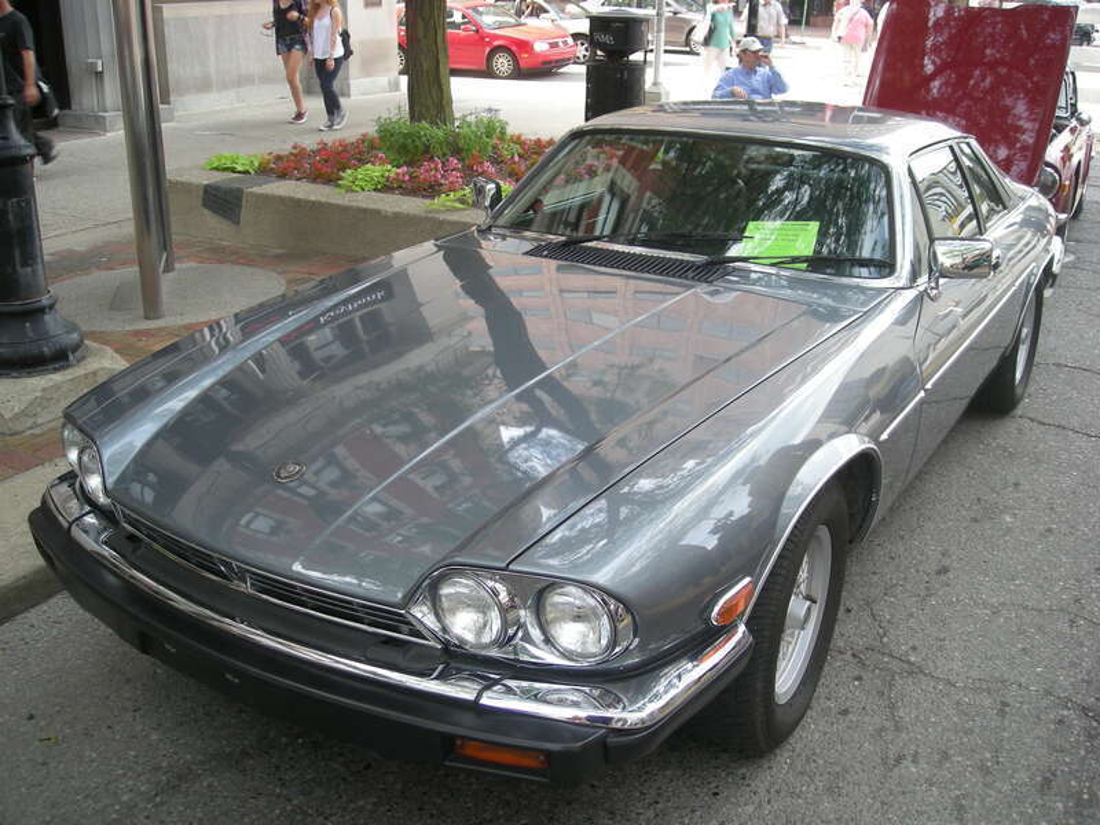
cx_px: 550
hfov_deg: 52.6
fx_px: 1112
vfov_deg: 40.7
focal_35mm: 35
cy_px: 412
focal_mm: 5.7
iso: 50
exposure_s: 1/62.2
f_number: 2.8
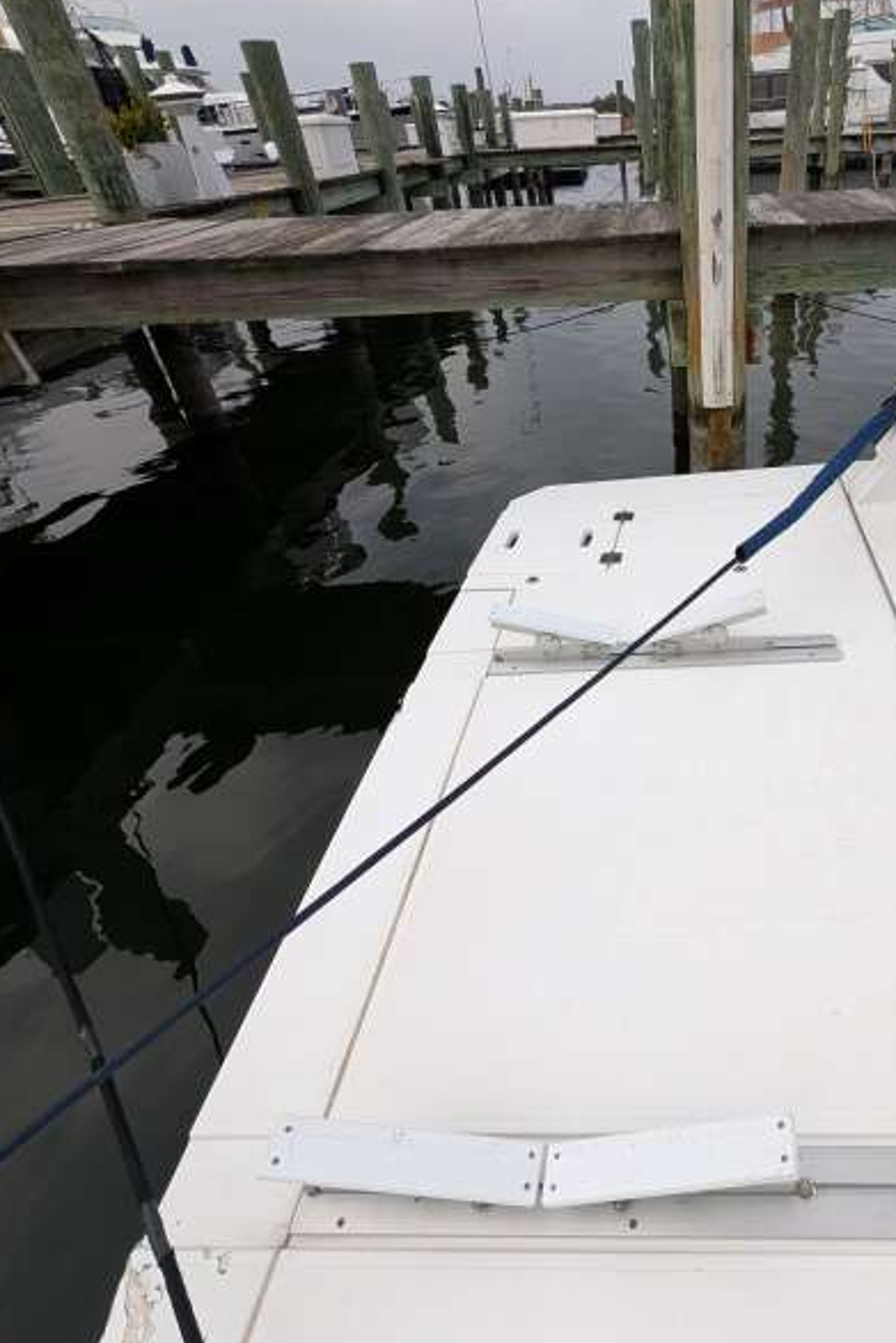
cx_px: 668
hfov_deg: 66.3
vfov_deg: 93.2
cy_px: 658
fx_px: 634
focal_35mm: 17
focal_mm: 2.02
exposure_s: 1/3448
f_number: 1.7
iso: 54
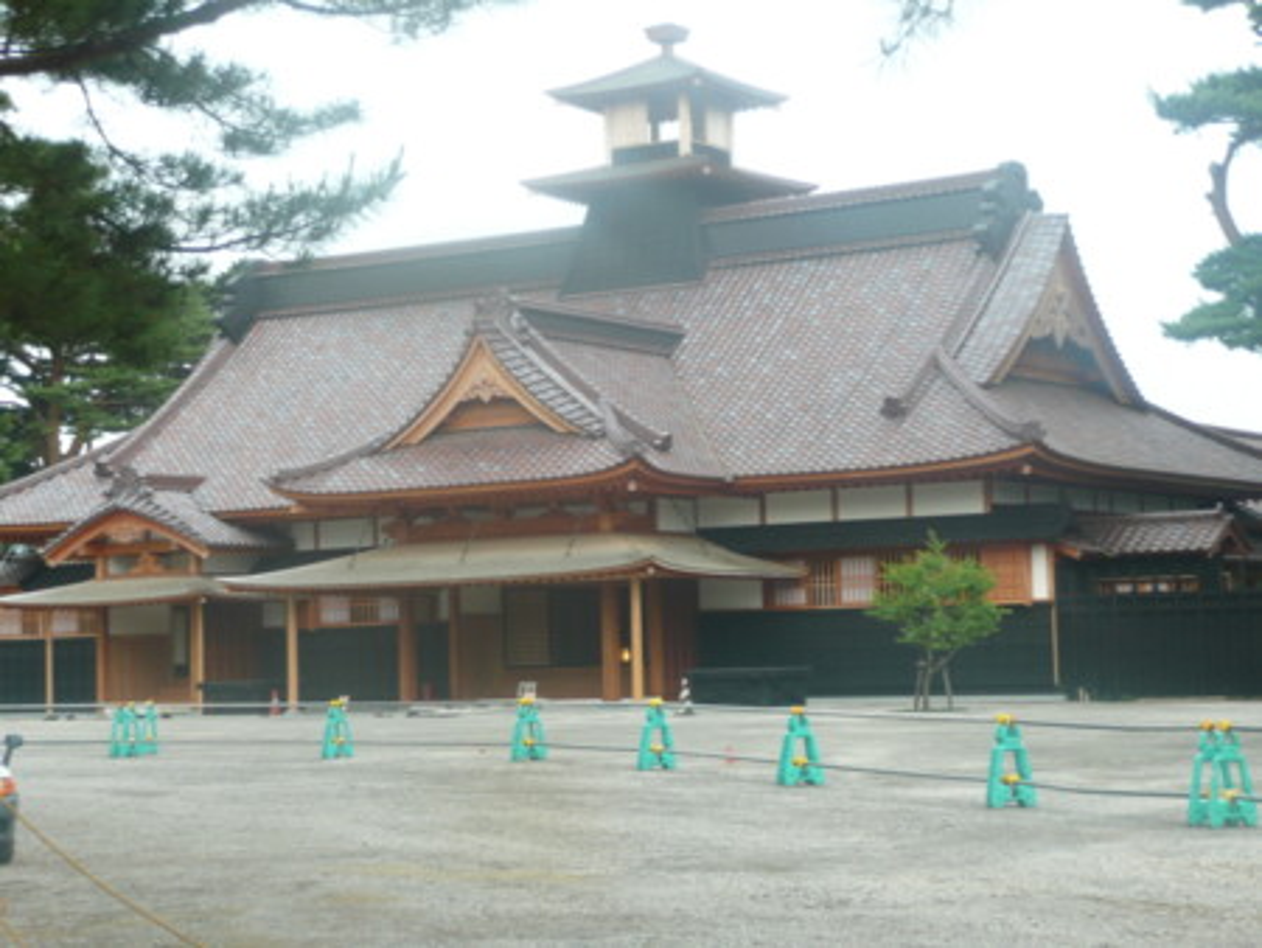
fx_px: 2809
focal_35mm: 77
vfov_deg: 19.2
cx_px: 631
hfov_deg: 25.3
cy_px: 474
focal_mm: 12.7
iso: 100
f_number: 4.6
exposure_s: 1/160
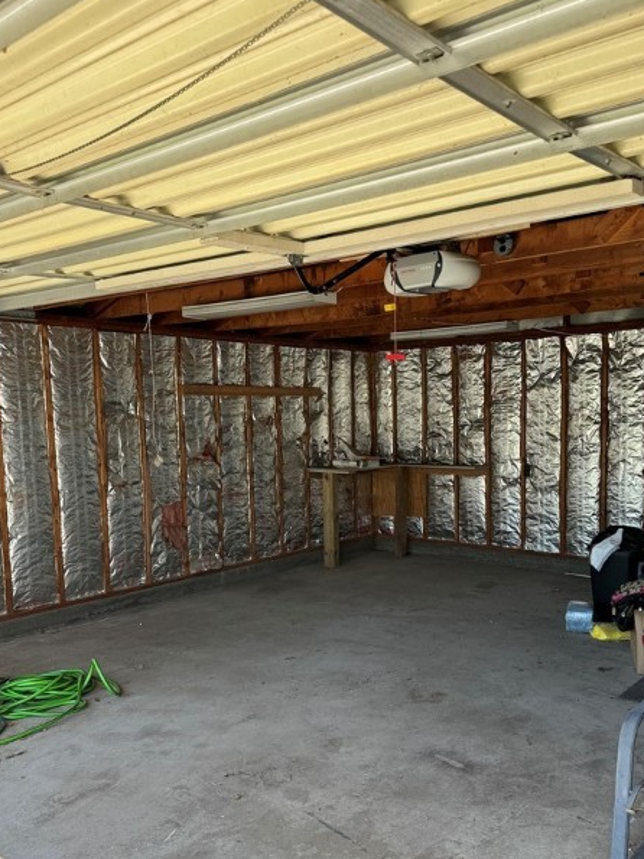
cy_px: 494
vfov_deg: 58.1
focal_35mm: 31
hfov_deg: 45.3
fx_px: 769
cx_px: 362
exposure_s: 1/506
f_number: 1.78
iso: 80
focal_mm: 6.76
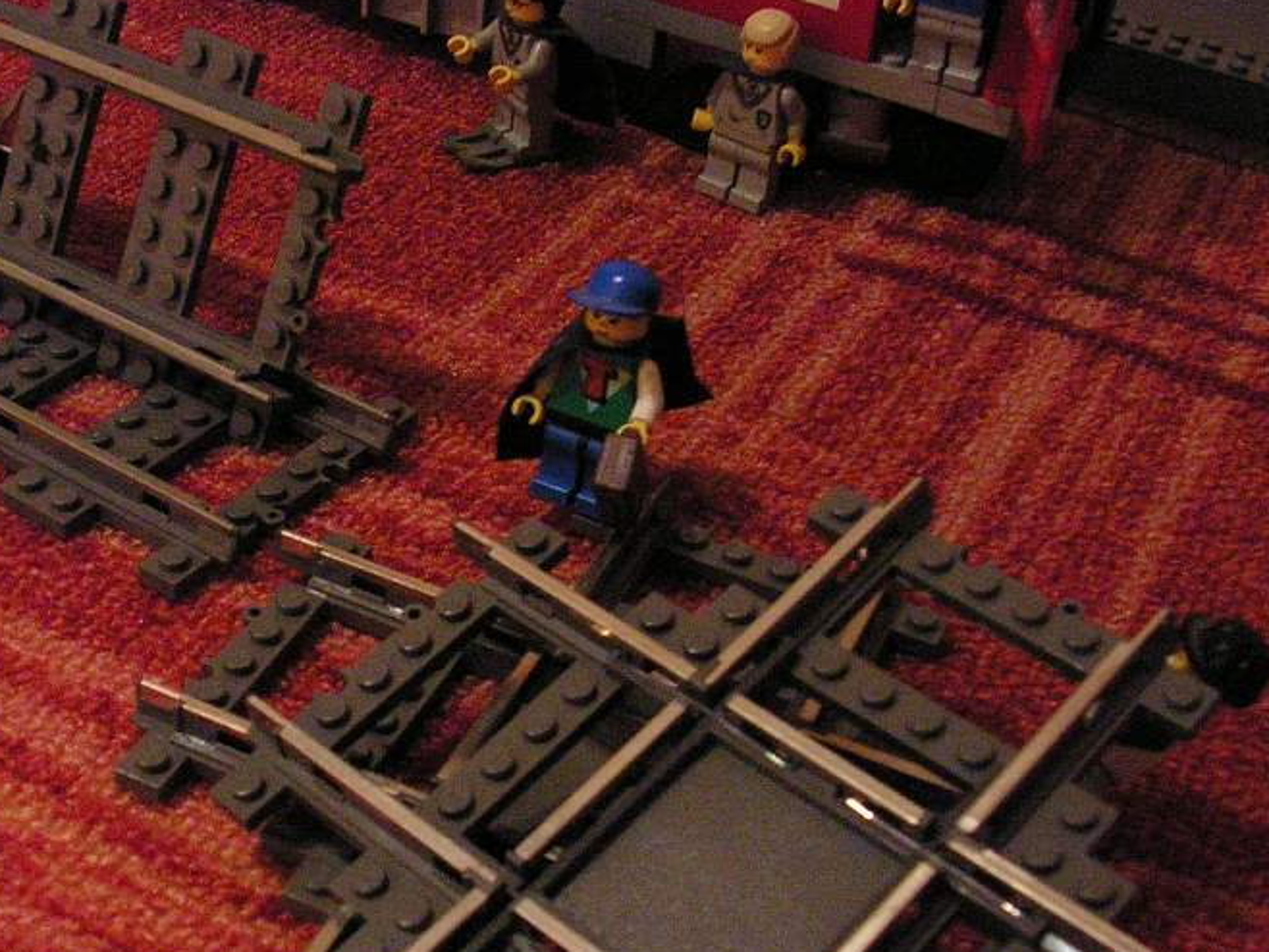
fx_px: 2054
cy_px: 607
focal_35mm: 56
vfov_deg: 26.0
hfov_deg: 34.0
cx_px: 405
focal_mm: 6
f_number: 3.2
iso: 400
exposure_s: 1/8
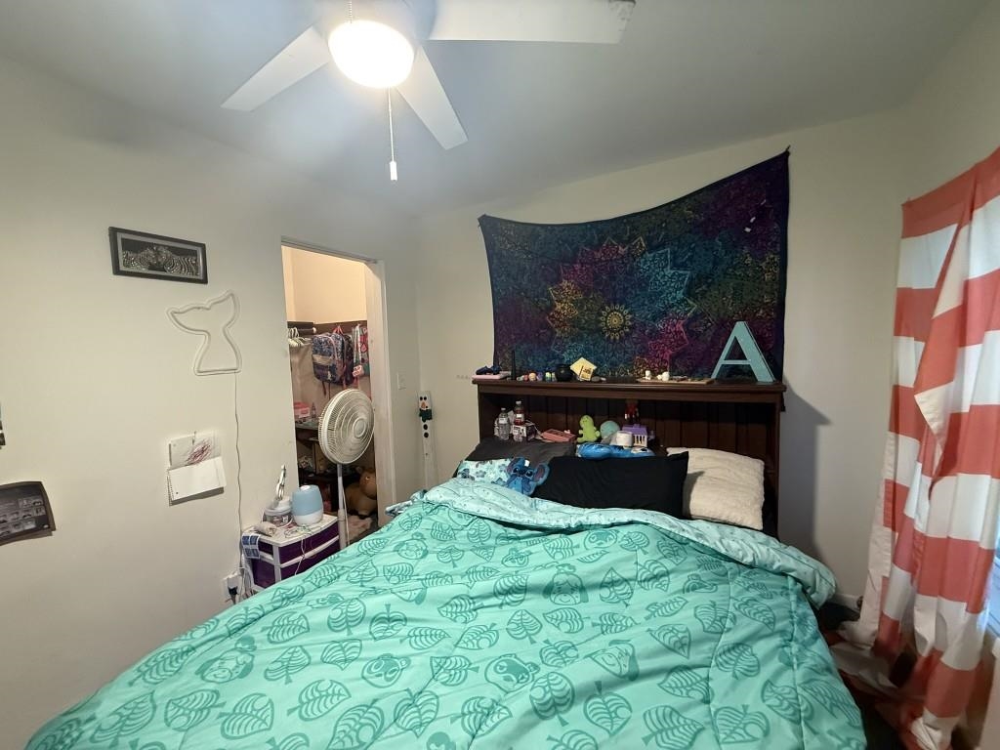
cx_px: 500
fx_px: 404
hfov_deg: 102.1
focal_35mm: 14
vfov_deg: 85.7
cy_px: 375
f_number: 2.2
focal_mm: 2.22
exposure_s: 1/60
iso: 640
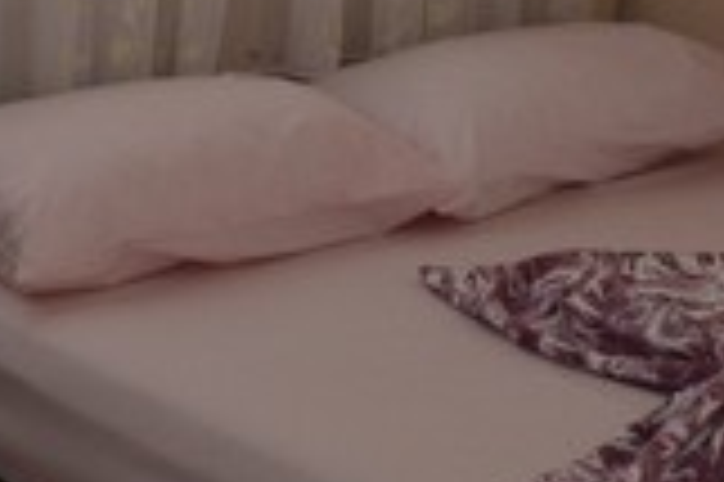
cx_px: 576
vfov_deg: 10.9
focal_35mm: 119
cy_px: -311
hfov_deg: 17.1
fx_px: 2391
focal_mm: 18
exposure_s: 1/200
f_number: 9.5
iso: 1000
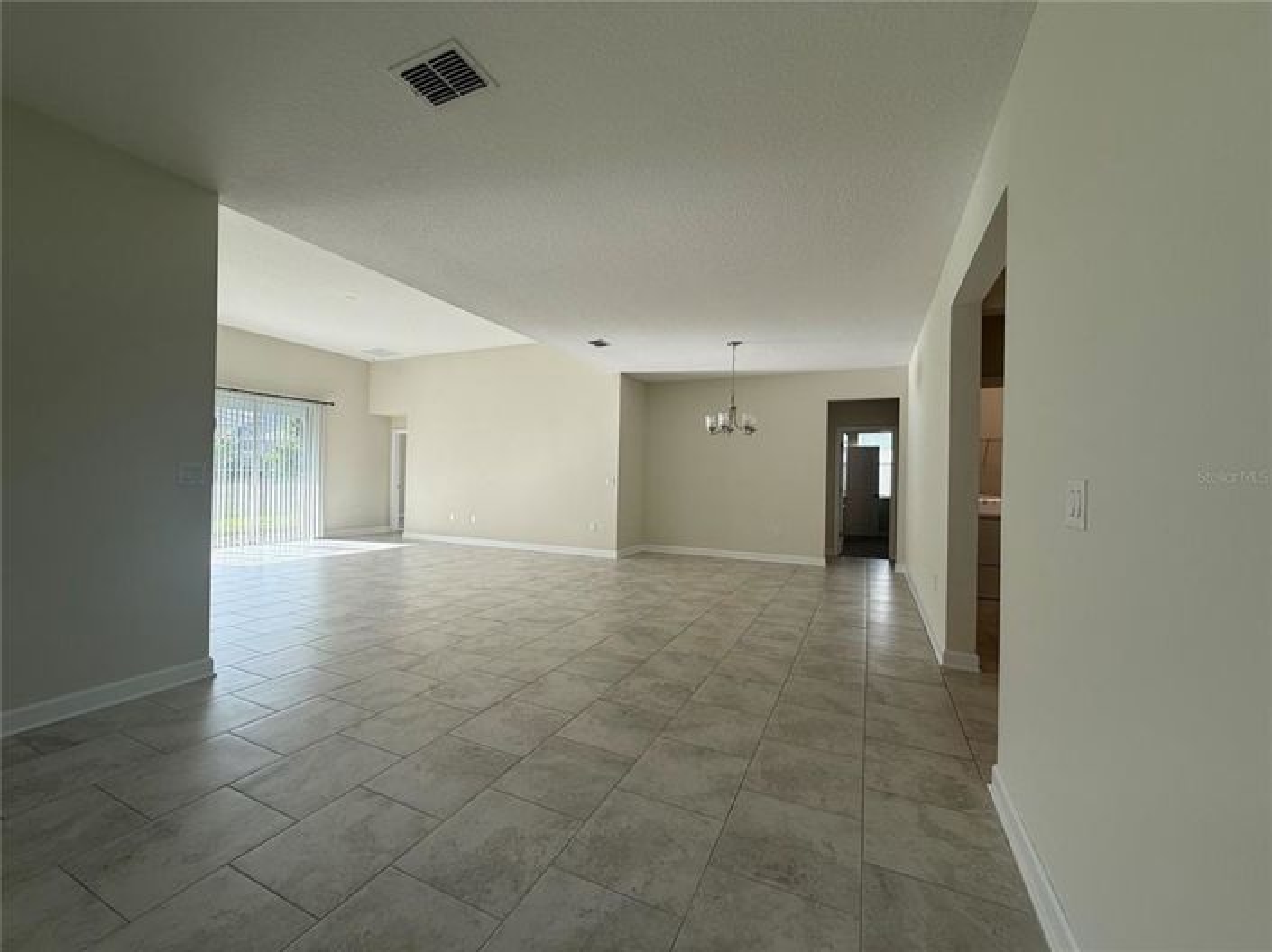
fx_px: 514
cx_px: 636
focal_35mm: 14
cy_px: 476
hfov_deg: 102.1
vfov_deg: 85.6
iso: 64
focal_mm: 2.22
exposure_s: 1/139
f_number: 2.2
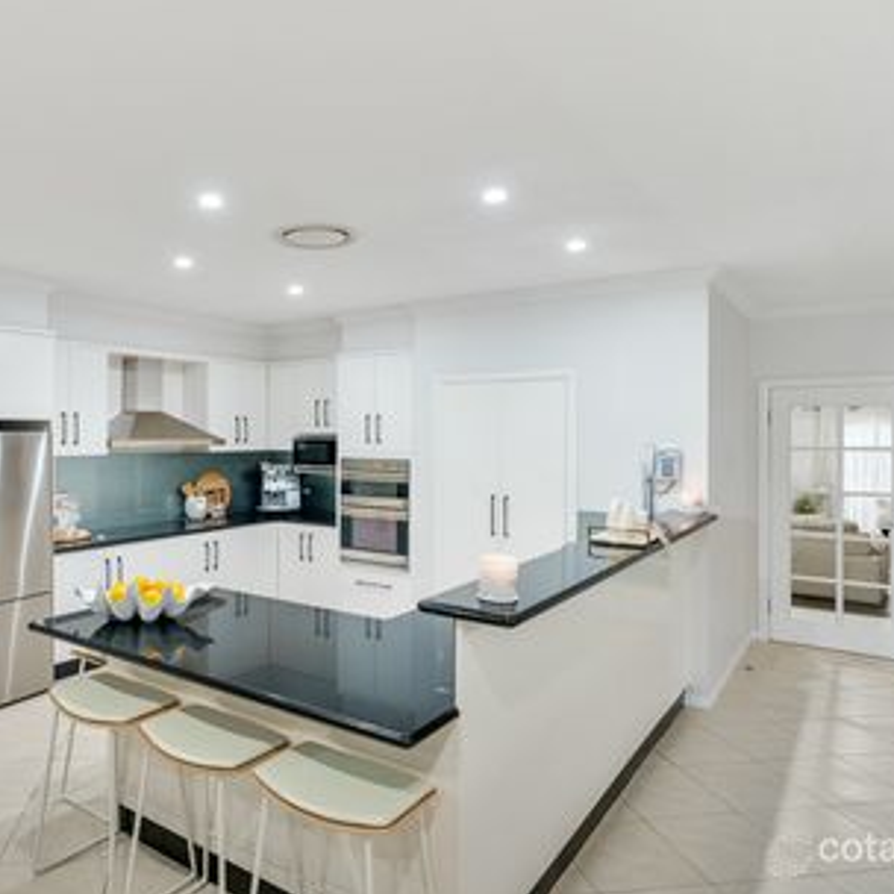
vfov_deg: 72.1
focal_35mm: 21
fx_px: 614
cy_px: 448
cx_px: 312
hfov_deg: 70.4
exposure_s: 1/40
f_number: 3.5
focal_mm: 16
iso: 640
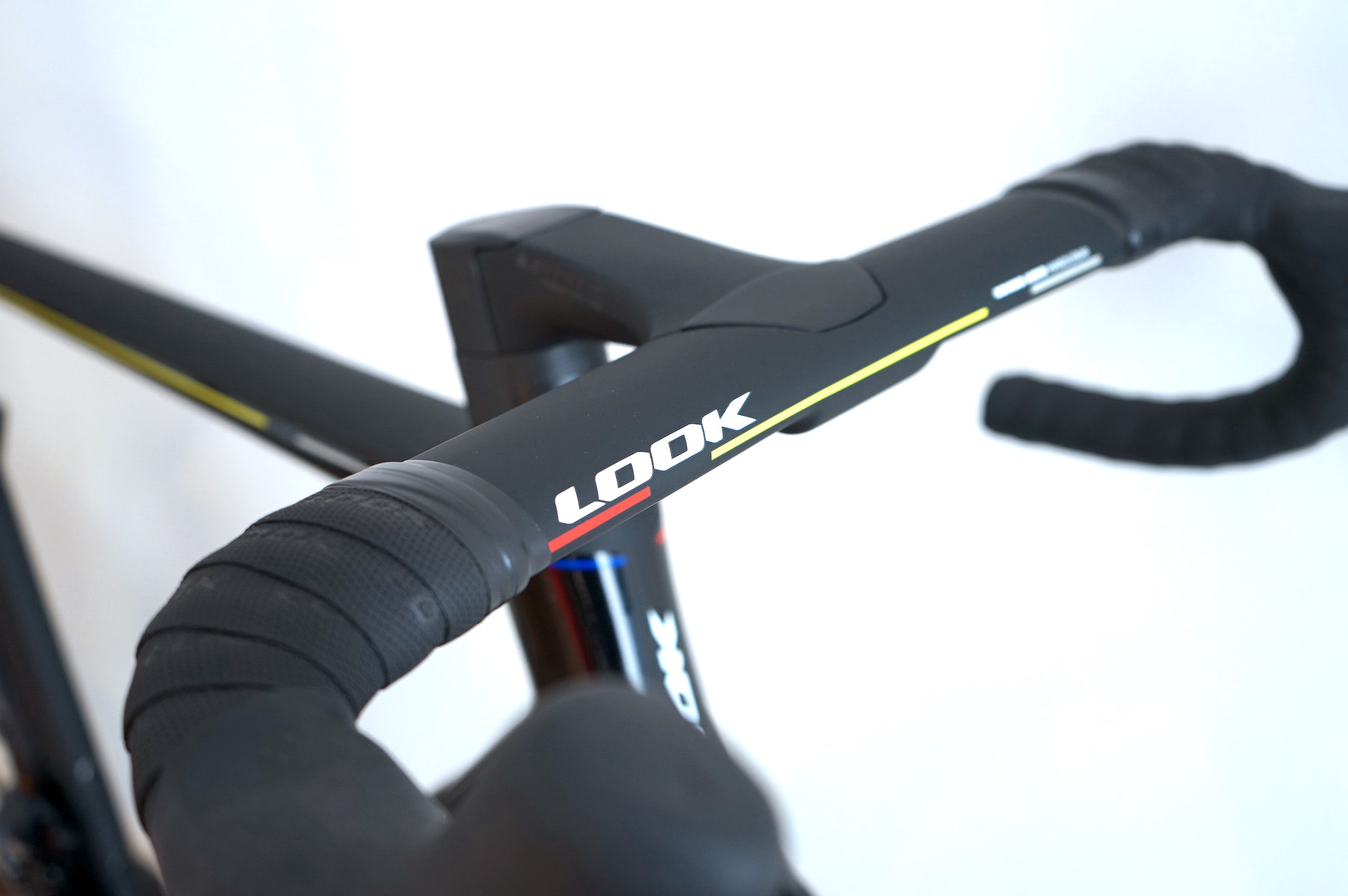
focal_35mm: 41
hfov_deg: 47.4
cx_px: 674
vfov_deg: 32.6
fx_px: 1534
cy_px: 448
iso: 200
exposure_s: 1/60
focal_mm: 41
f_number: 4.5
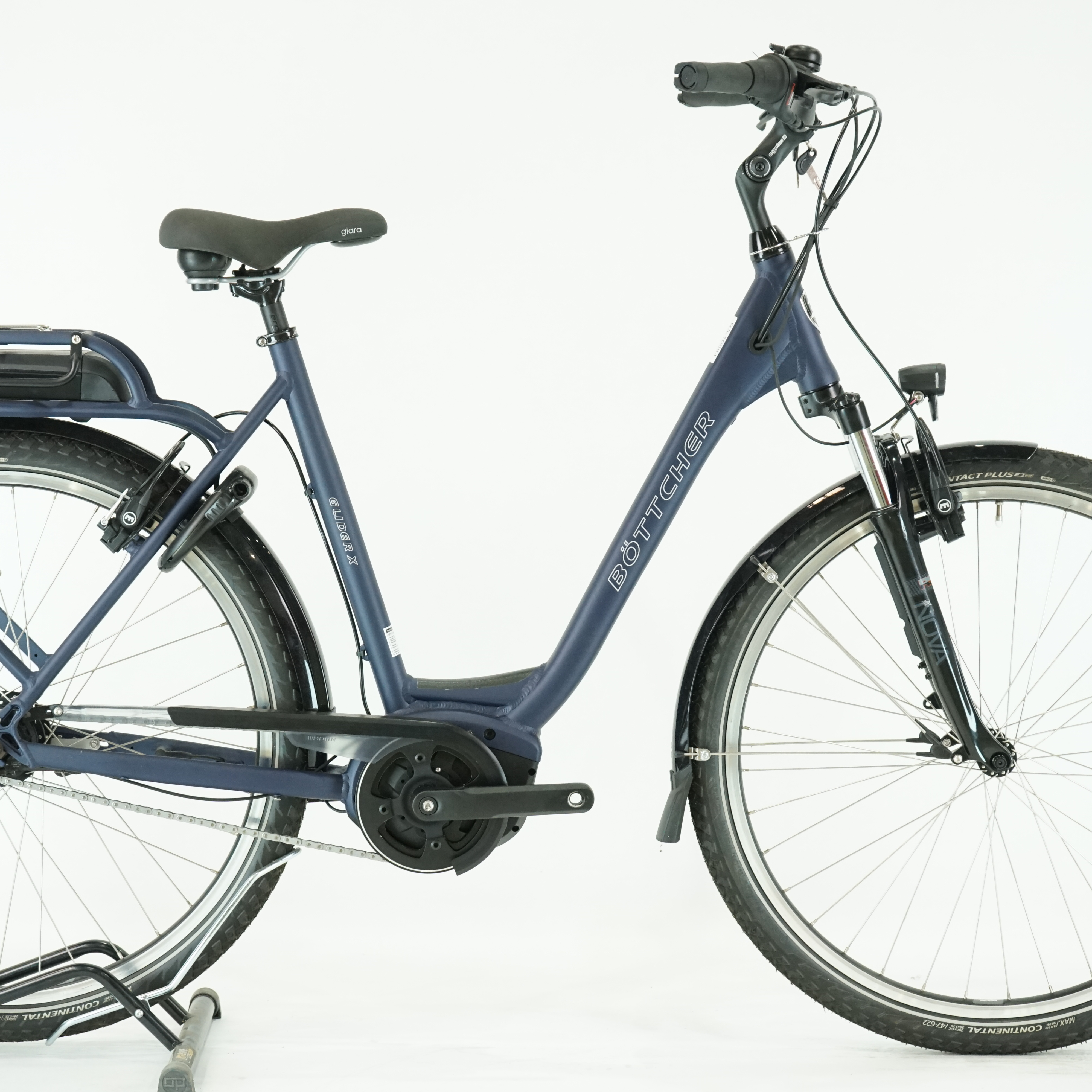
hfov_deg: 20.9
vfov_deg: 20.9
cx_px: 495
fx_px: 2962
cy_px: 545
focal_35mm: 83
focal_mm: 65
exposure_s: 1/200
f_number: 5.6
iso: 2500
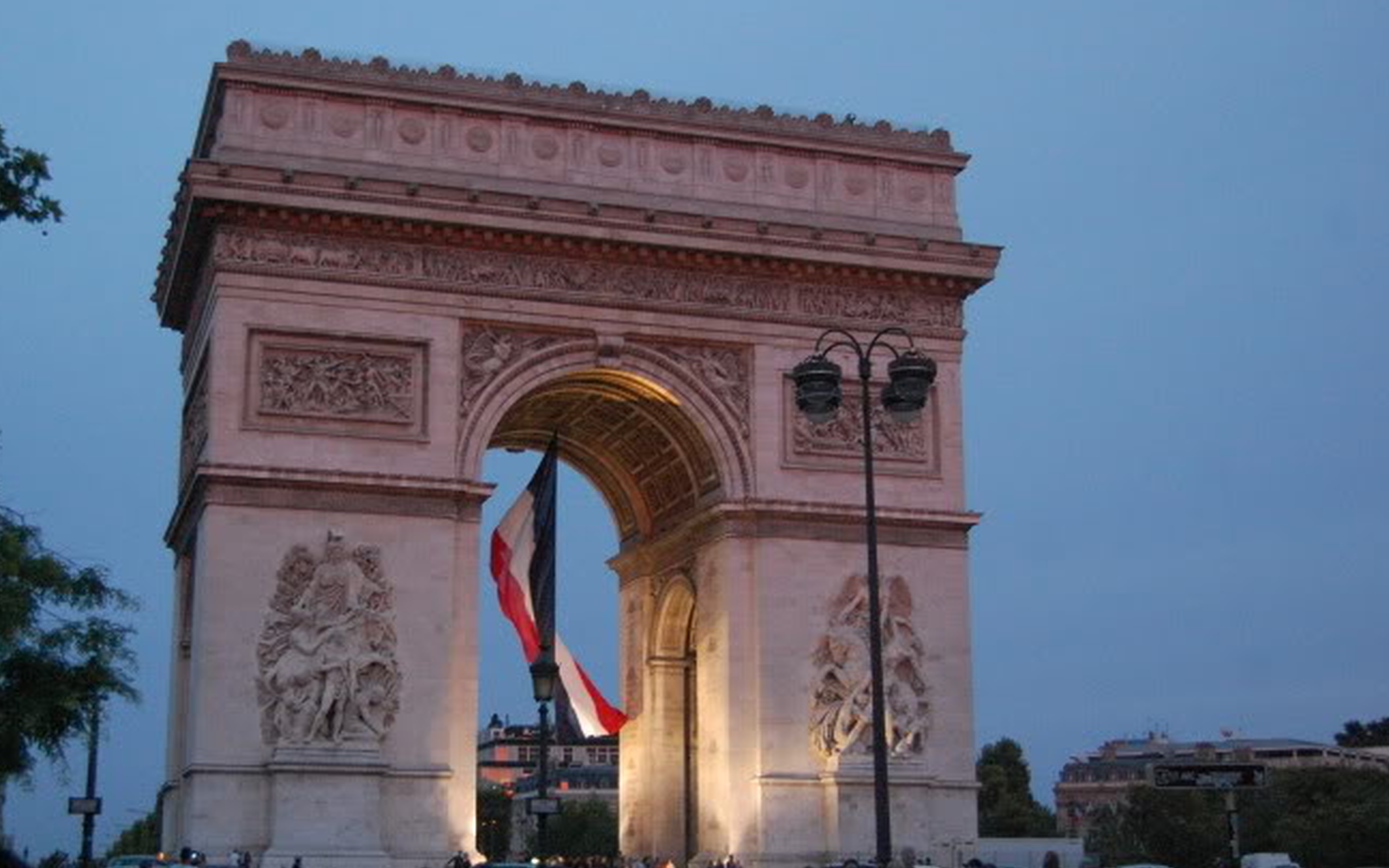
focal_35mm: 49
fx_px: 1855
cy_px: 460
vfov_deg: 26.3
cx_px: 567
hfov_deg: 40.9
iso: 1600
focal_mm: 26
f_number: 4.2
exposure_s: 1/60
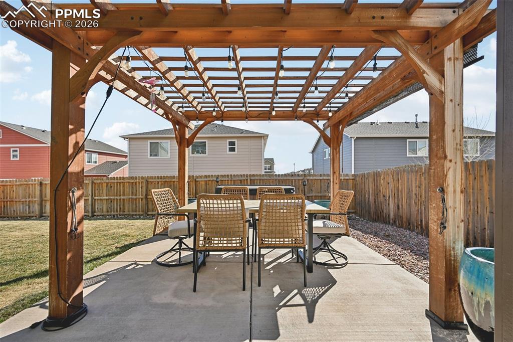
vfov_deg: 81.2
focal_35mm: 14
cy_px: 171
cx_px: 256
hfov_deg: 104.3
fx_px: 199
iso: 64
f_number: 11
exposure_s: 1/40
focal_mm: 14
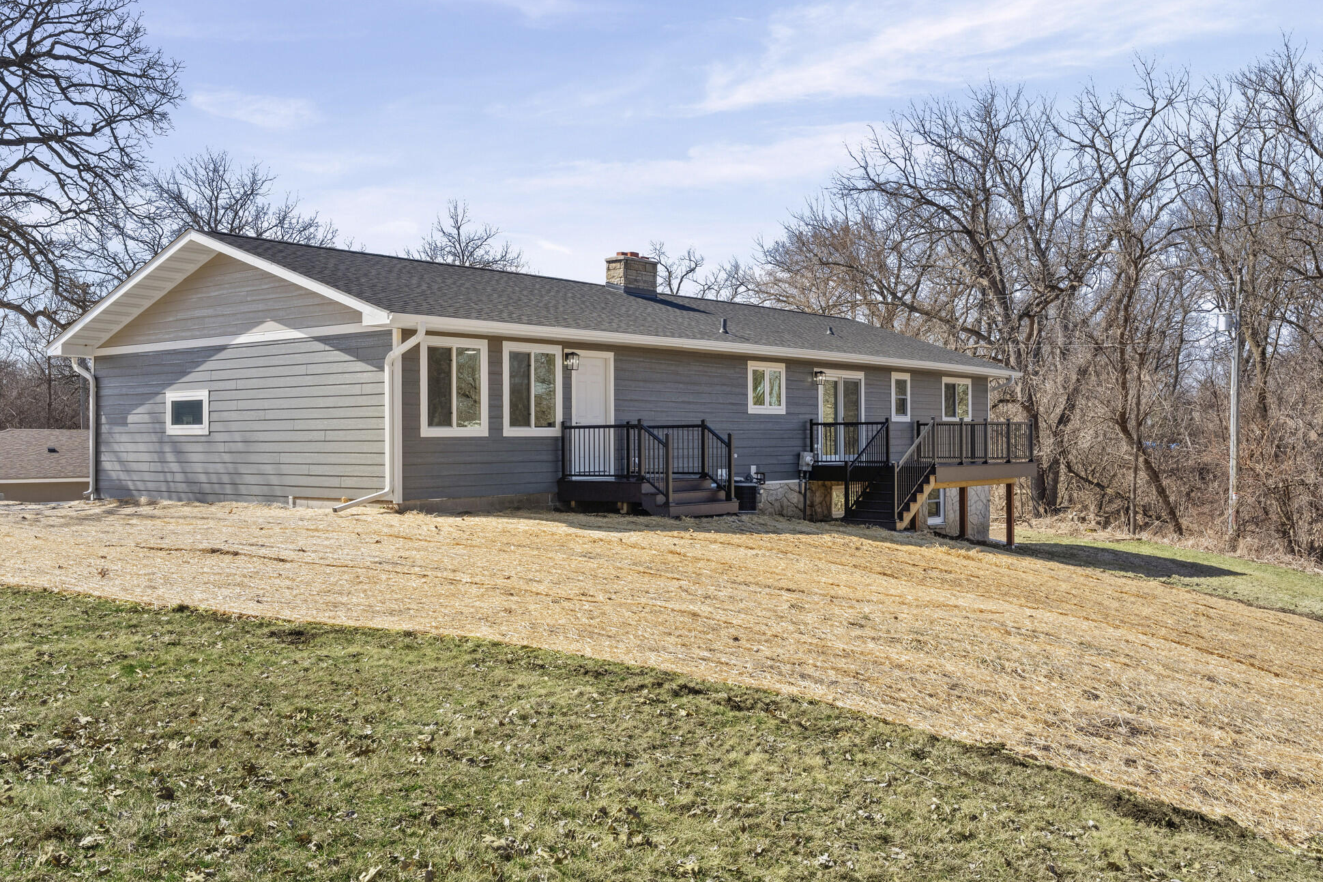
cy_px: 431
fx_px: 1232
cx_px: 644
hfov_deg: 56.5
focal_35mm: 34
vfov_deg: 39.4
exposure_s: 1/50
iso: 640
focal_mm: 32.5
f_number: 16
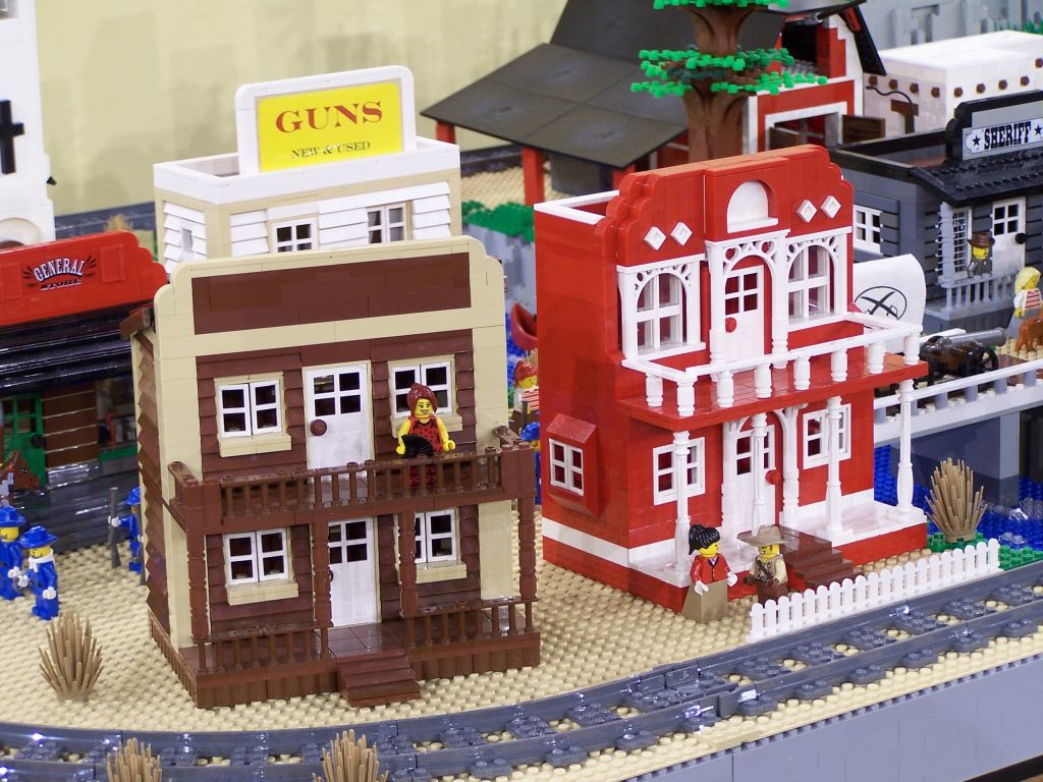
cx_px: 522
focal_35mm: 105
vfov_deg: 14.1
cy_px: 391
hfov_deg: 18.7
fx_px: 3164
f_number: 3.2
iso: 80
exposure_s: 1/6
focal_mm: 17.5
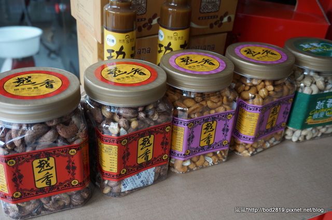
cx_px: 166
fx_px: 345
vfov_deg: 35.4
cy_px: 110
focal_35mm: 38
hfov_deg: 51.3
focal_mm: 25
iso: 320
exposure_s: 1/60
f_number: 4.5
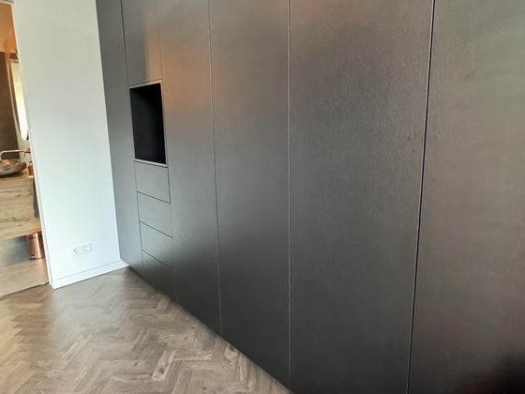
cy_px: 174
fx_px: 243
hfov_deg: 94.4
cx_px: 276
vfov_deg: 77.8
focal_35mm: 16
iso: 1250
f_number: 2.2
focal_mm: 2.22
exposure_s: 1/50
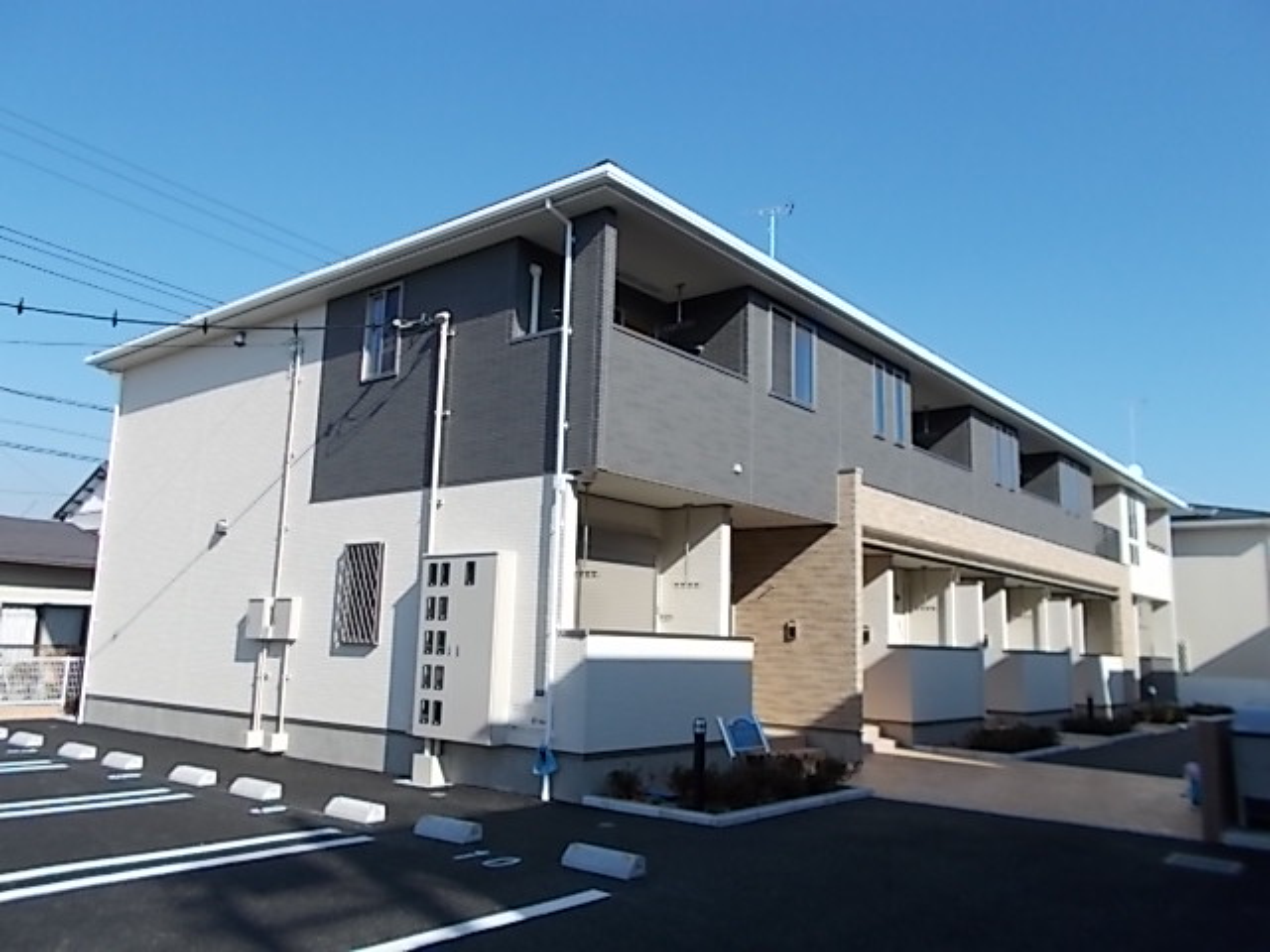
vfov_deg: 53.1
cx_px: 635
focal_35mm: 26
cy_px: 476
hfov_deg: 67.3
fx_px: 954
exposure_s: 1/640
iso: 80
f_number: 3.2
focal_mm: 4.6
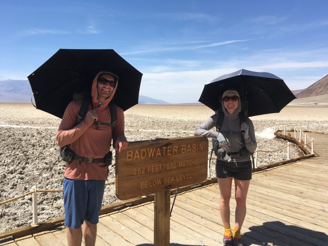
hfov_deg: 61.7
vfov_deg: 48.2
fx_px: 275
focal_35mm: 29
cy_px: 123
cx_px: 164
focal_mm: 4.15
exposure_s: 1/1672
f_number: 2.2
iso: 25
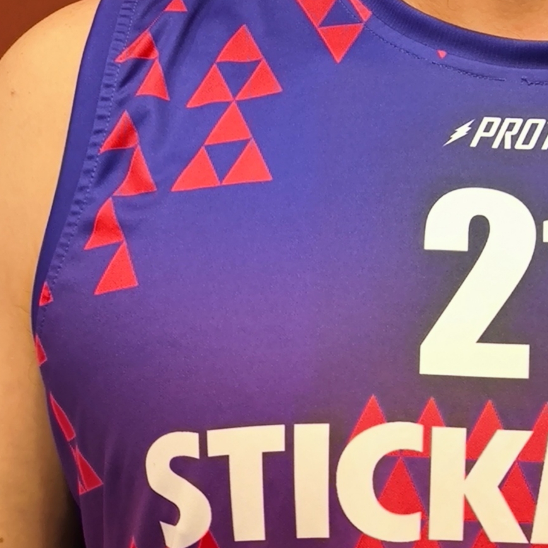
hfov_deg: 20.9
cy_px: 12
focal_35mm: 81
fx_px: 1451
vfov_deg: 20.7
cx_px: 492
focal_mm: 6.92
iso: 160
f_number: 1.9
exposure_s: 1/50
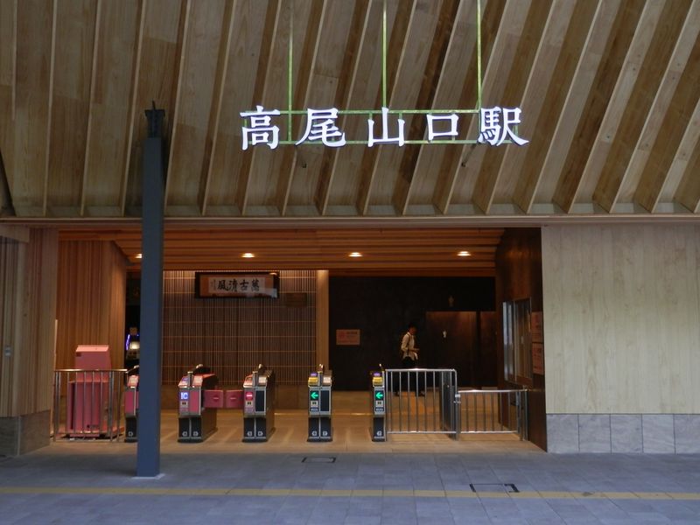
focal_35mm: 40
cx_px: 350
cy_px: 262
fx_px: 809
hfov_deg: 46.8
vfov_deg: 36.0
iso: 200
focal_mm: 7.3
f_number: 3.7
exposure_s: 1/60
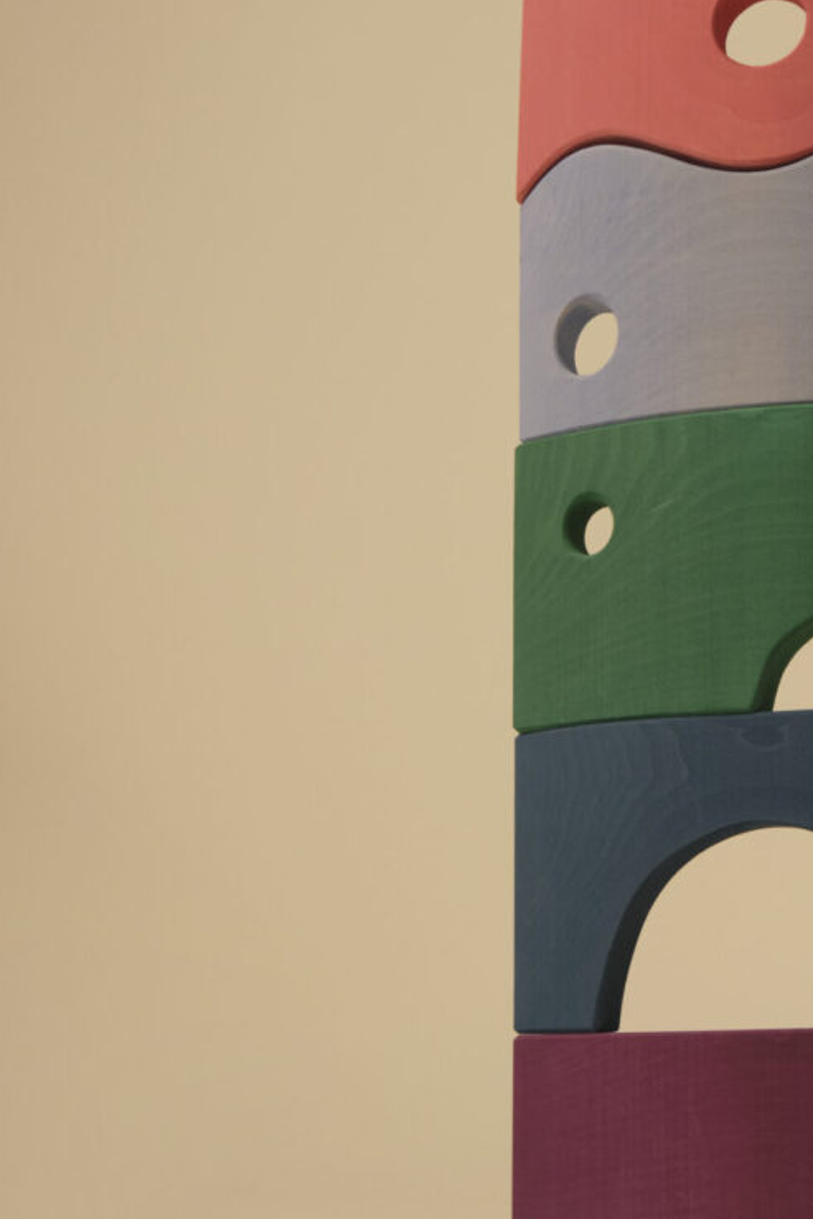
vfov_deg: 28.1
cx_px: 800
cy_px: 315
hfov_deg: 18.7
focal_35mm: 71
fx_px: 2404
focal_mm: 23
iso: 800
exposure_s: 1/250
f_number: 5.6
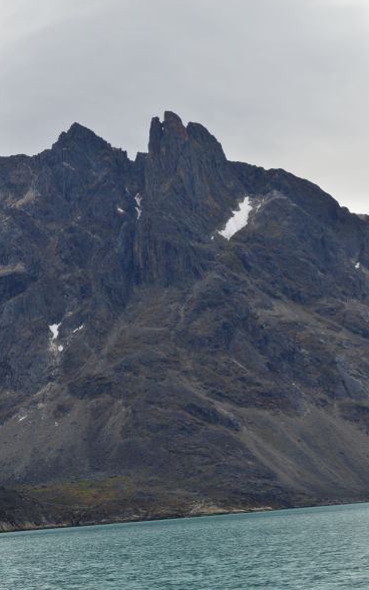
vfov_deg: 24.2
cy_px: 292
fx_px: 1376
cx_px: 199
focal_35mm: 86
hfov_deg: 15.3
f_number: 11
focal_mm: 55
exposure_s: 1/500
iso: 400
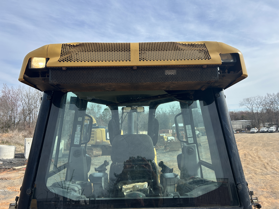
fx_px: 210
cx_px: 140
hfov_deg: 67.3
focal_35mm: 26
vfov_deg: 53.1
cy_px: 104
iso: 50
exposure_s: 1/2513
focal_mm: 5.7
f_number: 1.5
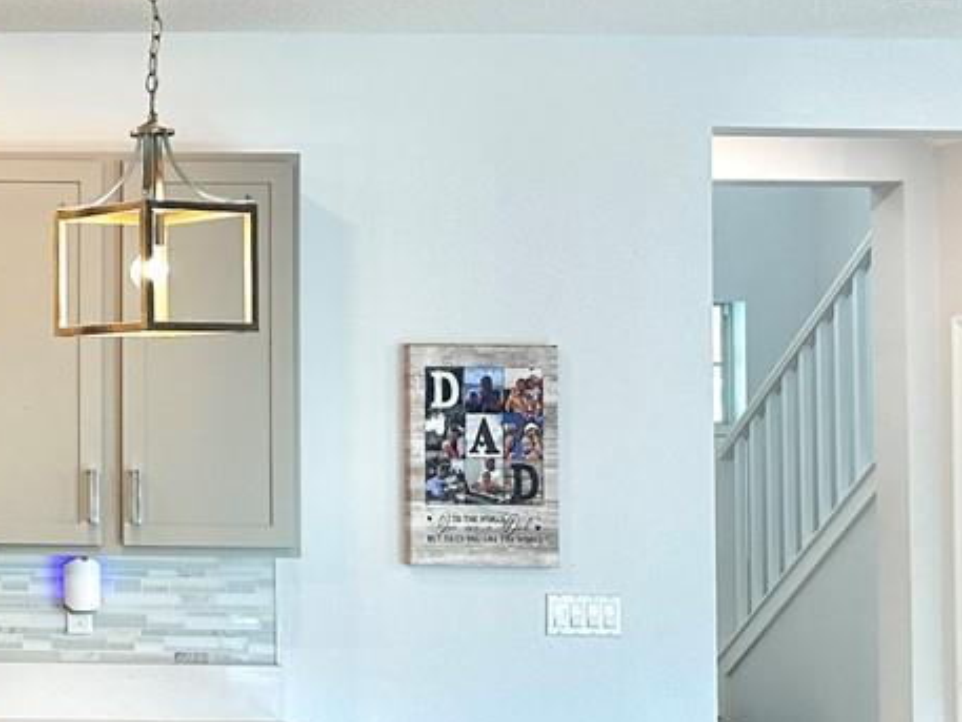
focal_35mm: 84
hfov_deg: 20.0
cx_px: -499
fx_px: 2335
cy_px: 345
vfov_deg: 17.6
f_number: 1.78
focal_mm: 6.86
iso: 100
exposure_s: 1/120
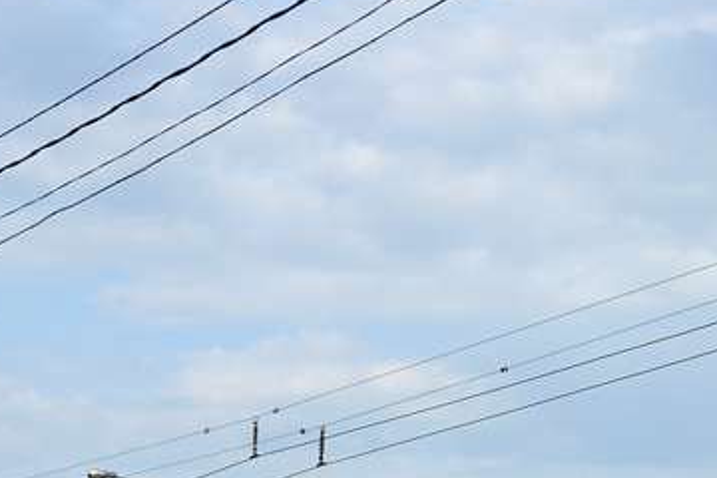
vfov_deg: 7.9
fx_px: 3386
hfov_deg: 11.9
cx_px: 751
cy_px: 771
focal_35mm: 170
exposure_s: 1/800
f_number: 6.3
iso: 200
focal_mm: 34
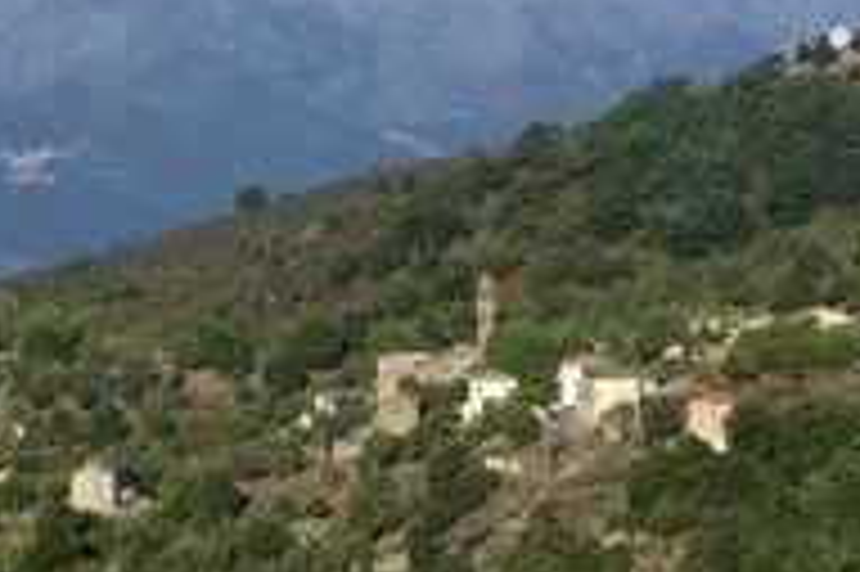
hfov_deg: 11.0
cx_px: 171
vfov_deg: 7.3
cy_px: 140
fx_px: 4463
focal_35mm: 187
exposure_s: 1/250
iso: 200
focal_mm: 85
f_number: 11
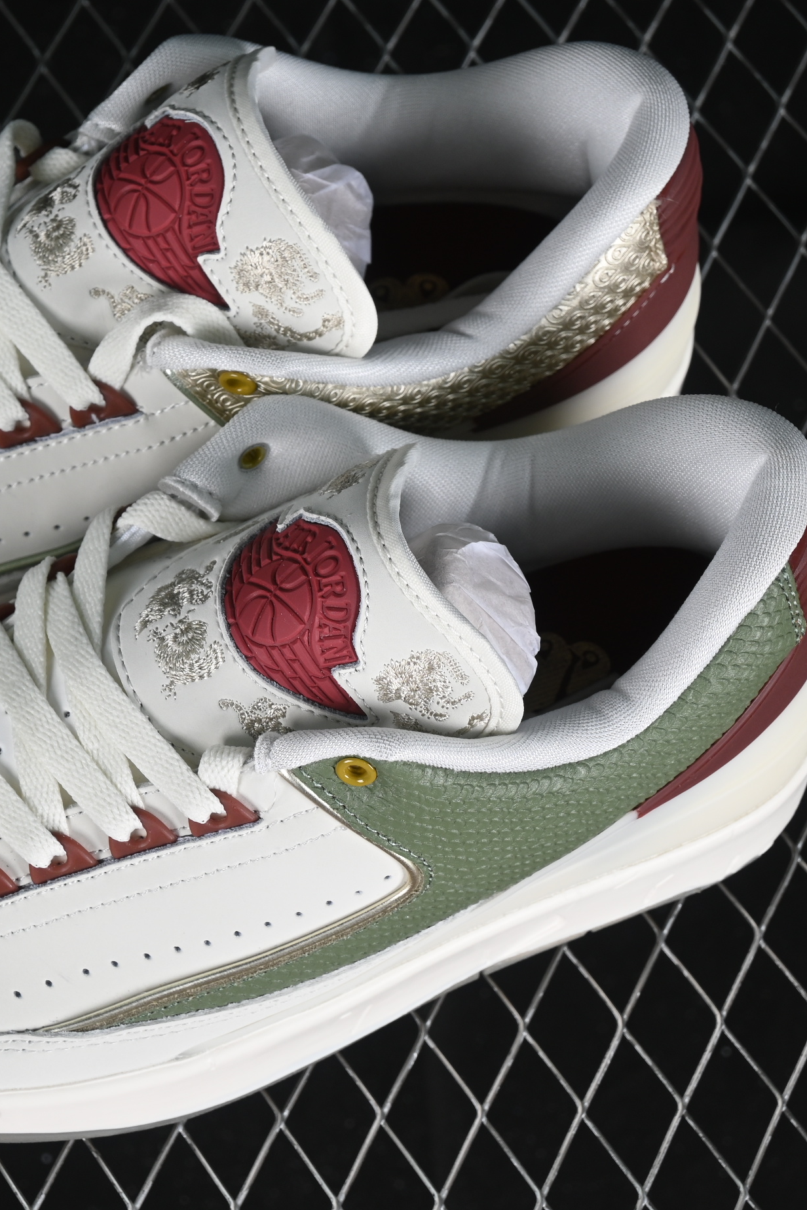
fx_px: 3799
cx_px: 159
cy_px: 605
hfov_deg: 12.1
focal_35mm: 113
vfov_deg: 18.1
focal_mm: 50
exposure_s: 1/80
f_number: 7.1
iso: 160
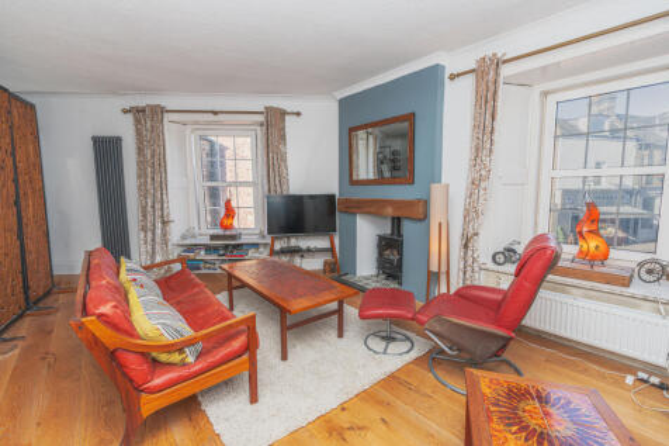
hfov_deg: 96.8
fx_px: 297
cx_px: 334
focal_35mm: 16
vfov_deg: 73.7
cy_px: 223
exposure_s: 1/60
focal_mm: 16
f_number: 10
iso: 250
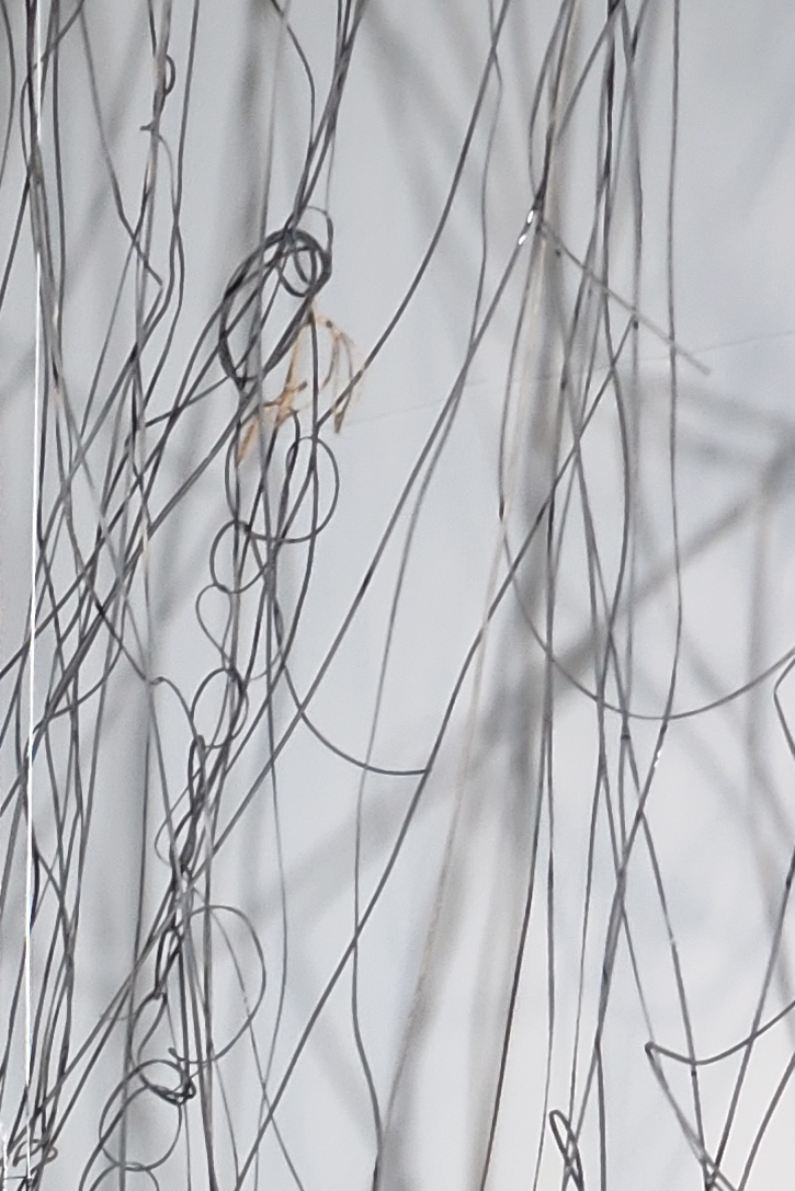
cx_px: -786
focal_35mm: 196
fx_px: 6490
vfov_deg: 10.1
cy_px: 1830
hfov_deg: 6.8
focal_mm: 7.1
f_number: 2
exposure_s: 1/50
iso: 827
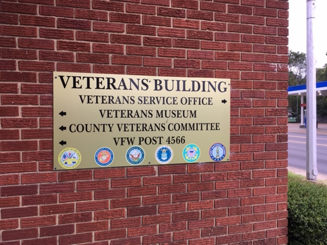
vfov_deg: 48.2
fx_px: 274
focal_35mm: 29
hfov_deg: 61.7
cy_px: 122
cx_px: 164
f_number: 2.2
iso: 25
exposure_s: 1/120
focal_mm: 4.15
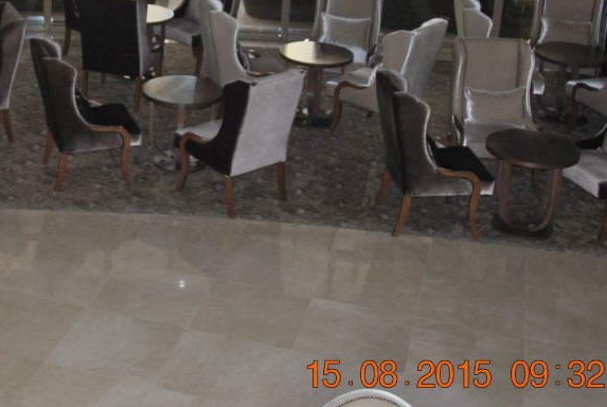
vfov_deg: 20.2
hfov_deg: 29.7
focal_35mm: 66
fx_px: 1115
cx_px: 113
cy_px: 29
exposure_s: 1/60
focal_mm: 22
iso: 200
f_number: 3.8
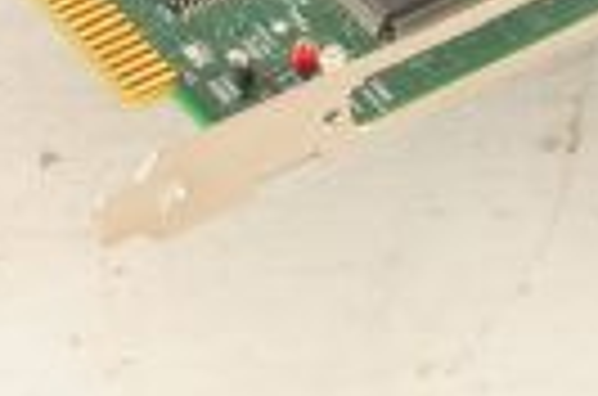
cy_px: -425
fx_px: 3745
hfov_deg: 9.1
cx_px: 175
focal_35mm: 226
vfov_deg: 5.9
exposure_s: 1/160
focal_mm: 50
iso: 1600
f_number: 13
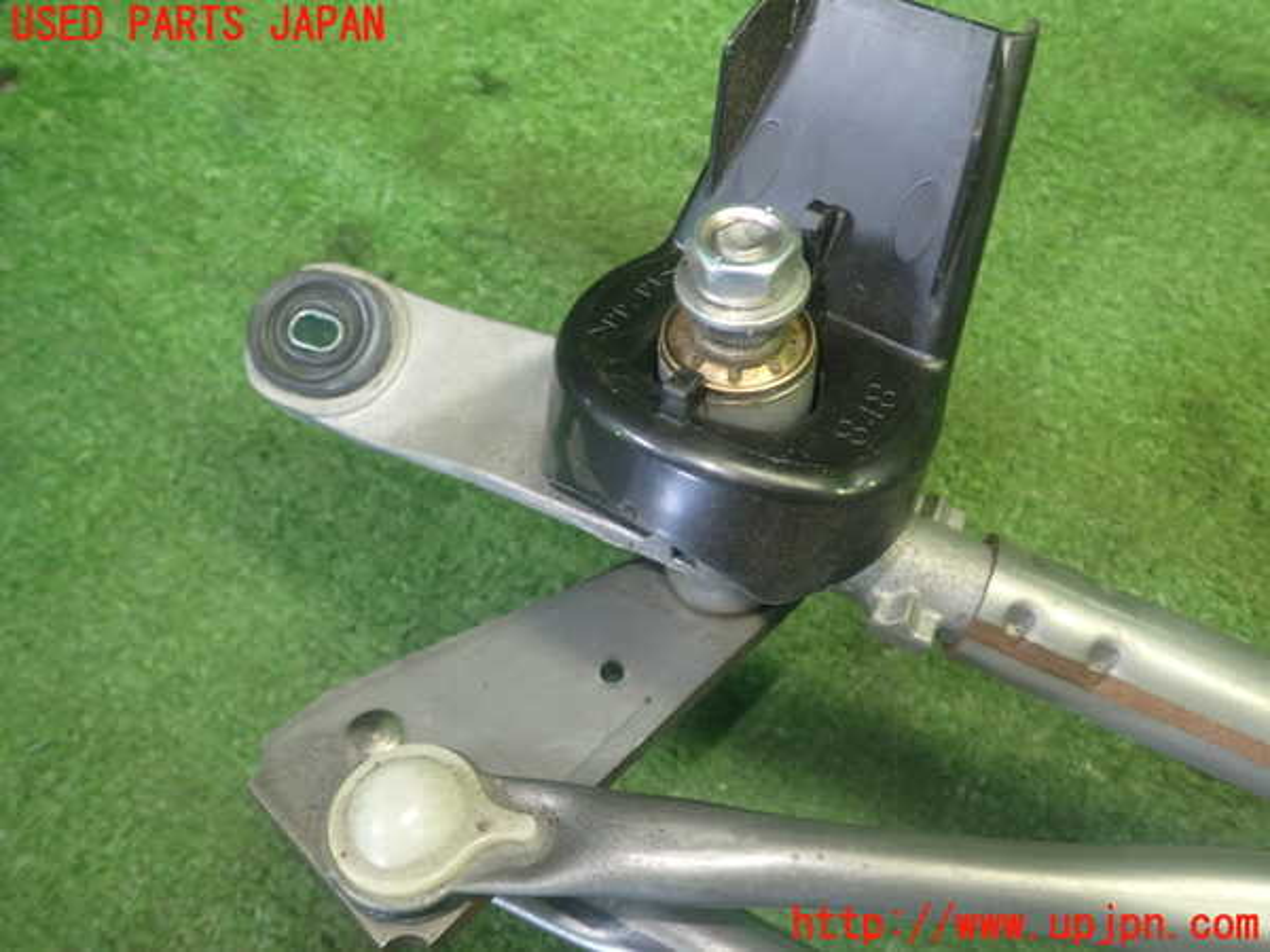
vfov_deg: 46.8
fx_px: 1101
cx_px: 635
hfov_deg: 60.0
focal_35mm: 30
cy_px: 476
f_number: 2.3
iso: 200
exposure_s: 1/30
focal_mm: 5.4
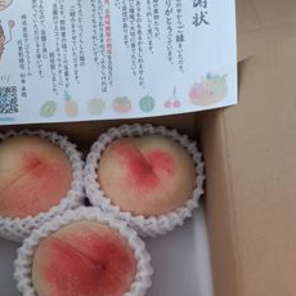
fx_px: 387
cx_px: 129
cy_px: 219
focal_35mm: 40
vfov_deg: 40.8
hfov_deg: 41.8
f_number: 1.79
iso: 892
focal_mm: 4.8
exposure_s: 1/50
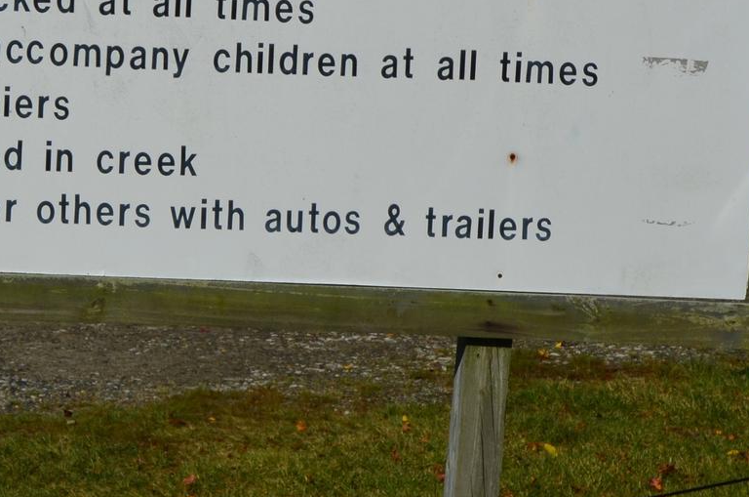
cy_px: 89
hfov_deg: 20.9
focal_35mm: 96
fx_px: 1994
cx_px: 91
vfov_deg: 14.1
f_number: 11
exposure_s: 1/400
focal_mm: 24
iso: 200
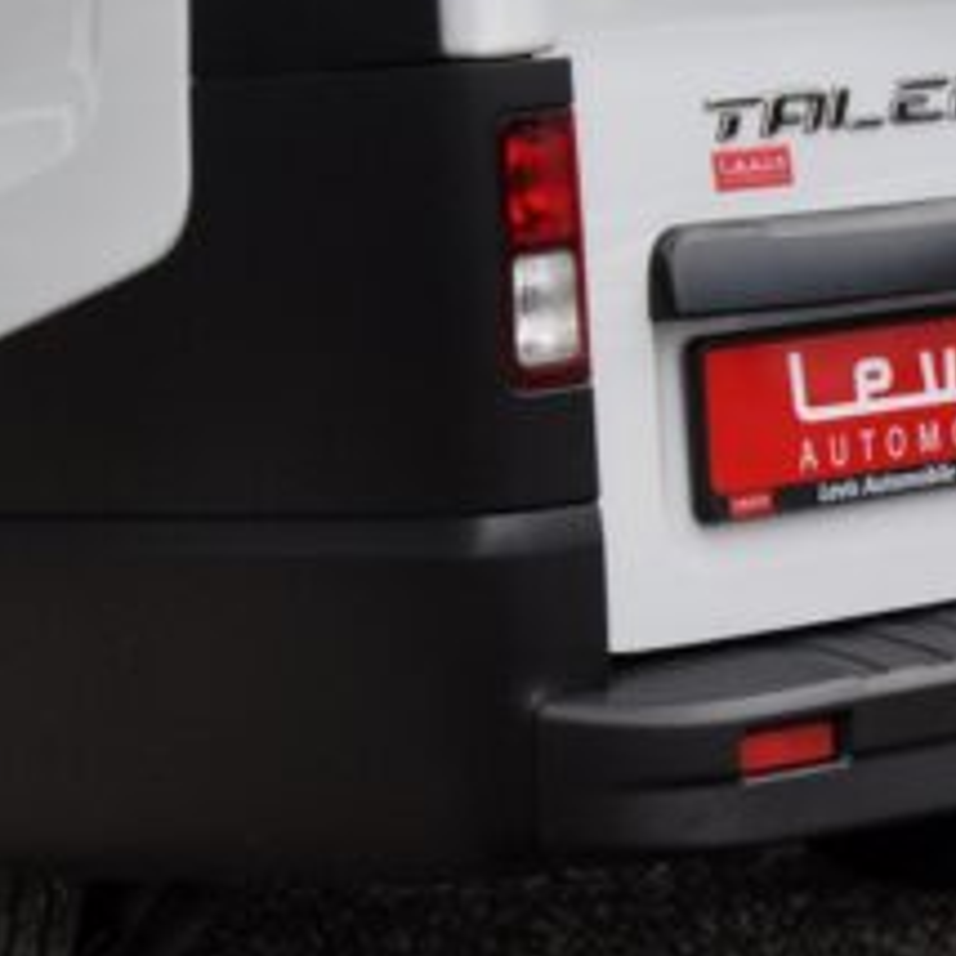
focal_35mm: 195
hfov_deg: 8.8
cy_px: -273
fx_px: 6093
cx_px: -290
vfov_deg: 8.8
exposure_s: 1/250
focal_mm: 32
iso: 500
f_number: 8
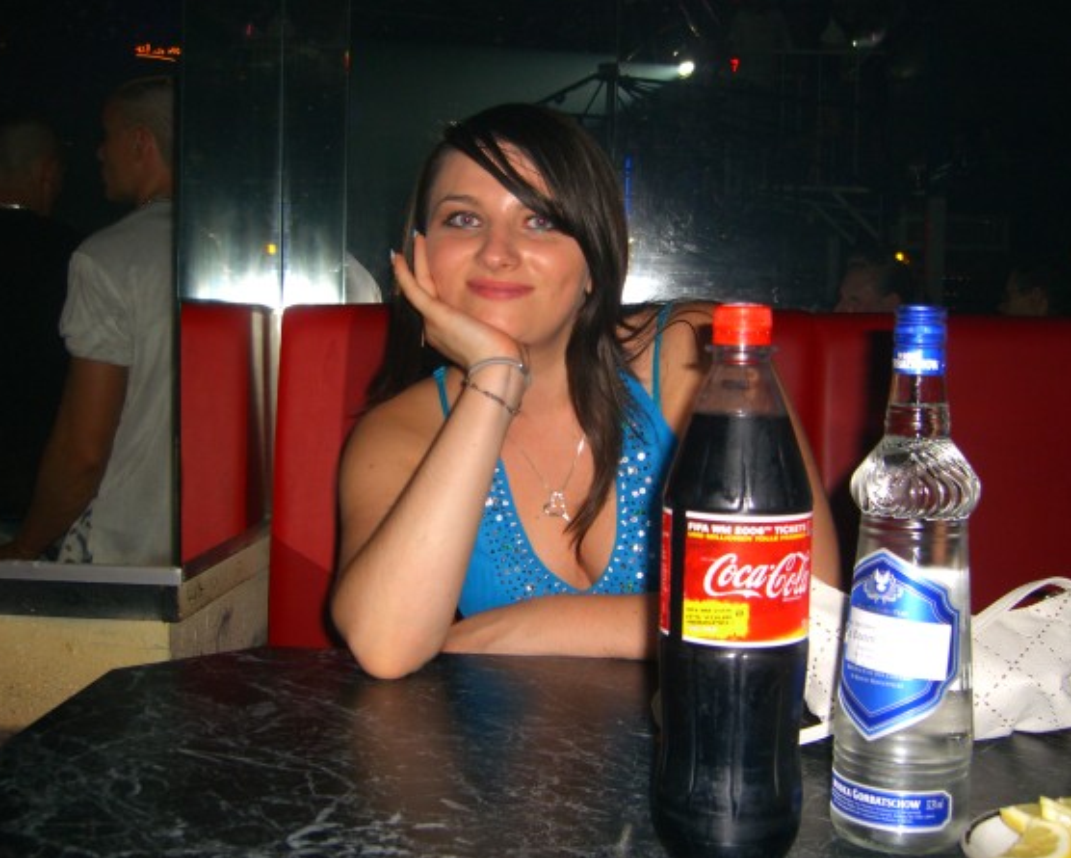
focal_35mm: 40
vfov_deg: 37.3
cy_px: 428
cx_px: 547
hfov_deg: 45.8
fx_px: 1268
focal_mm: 7.9
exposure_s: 1/60
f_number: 2.8
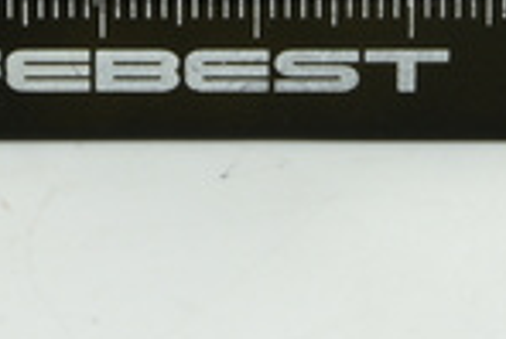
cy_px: -356
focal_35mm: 291
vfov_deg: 4.7
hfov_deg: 7.1
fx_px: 4094
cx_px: 174
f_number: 32
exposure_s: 1/2.5
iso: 64
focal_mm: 60
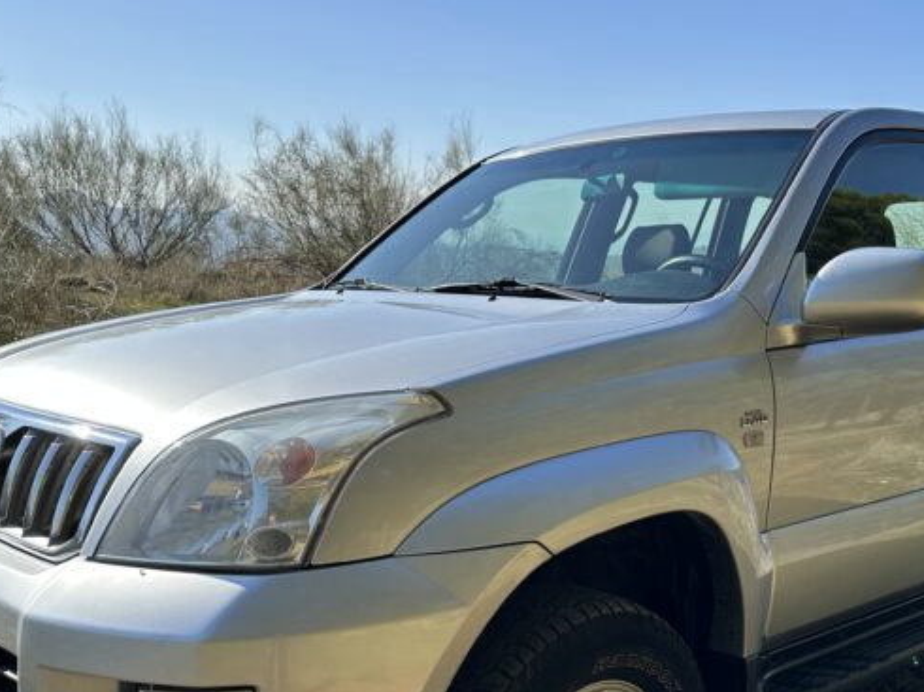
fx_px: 1041
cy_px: 533
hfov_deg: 47.8
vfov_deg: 35.8
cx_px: 513
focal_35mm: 39
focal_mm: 6.86
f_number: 1.78
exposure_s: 1/2732
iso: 80
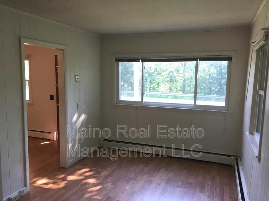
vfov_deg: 48.2
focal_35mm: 29
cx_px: 134
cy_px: 100
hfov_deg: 61.7
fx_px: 225
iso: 25
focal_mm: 4.15
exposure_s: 1/40
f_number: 2.2
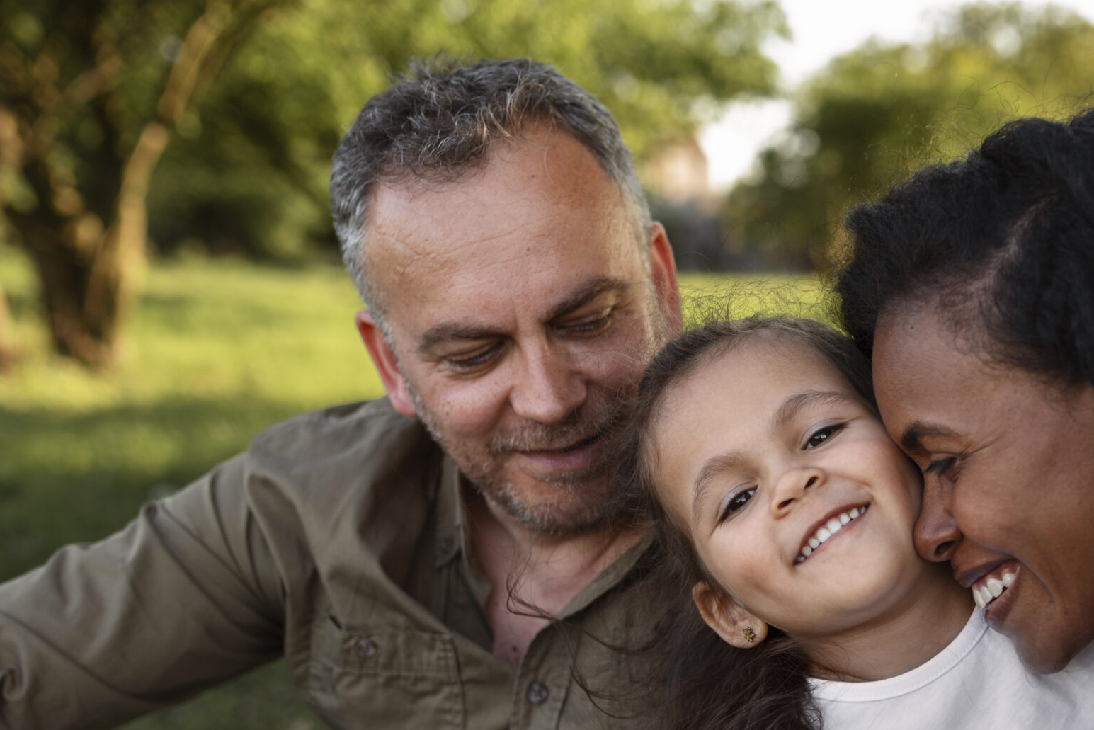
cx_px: 846
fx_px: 1763
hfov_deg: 33.6
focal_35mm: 58
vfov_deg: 23.0
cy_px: 589
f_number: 2.8
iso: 200
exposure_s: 1/500
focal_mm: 35
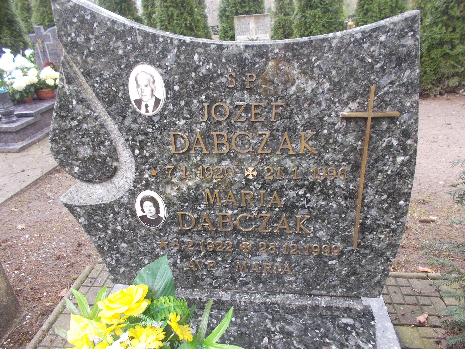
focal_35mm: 26
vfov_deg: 53.1
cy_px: 174
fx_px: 349
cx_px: 232
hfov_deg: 67.3
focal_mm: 4.6
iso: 125
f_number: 3.2
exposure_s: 1/25
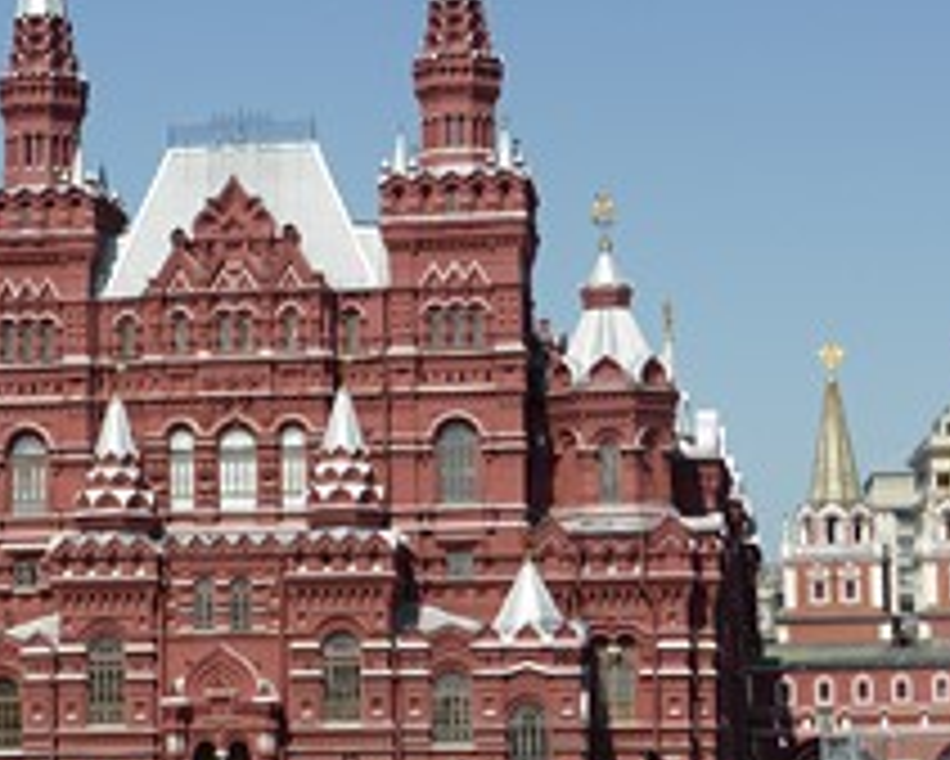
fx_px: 3179
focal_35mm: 113
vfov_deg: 13.6
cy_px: 346
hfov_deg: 16.9
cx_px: 194
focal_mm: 10.3
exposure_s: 1/800
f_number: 4.7
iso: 100
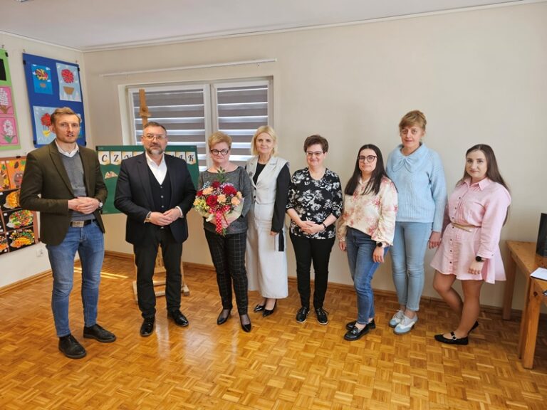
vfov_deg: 58.9
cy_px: 205
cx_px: 274
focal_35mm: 23
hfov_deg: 73.9
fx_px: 363
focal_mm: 6.3
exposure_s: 1/100
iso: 125
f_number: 1.7
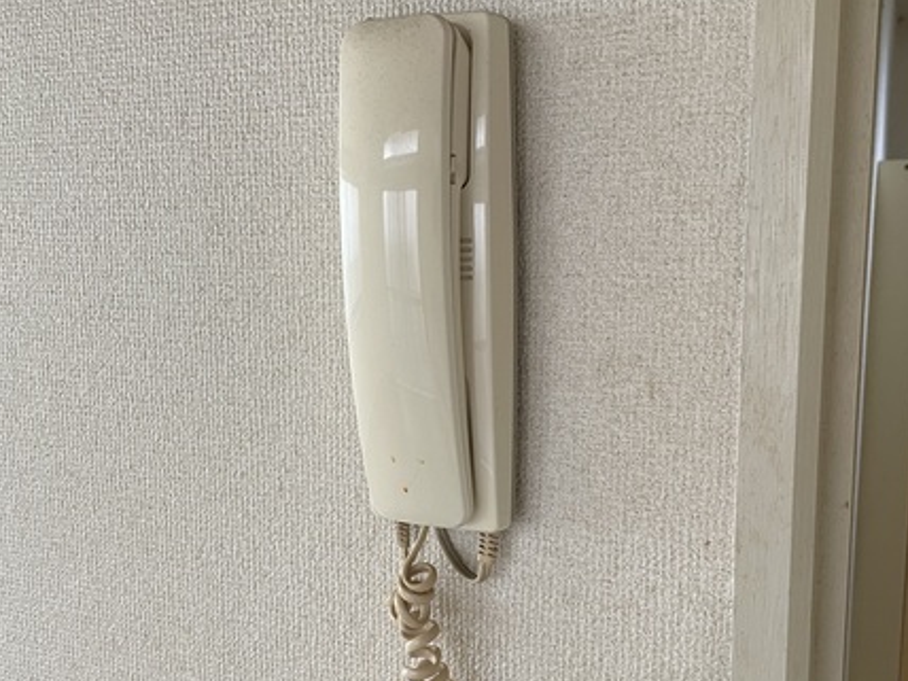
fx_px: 892
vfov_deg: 41.7
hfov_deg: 54.0
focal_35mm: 34
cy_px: 373
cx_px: 458
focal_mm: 4.2
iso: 125
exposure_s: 1/99
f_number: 1.6
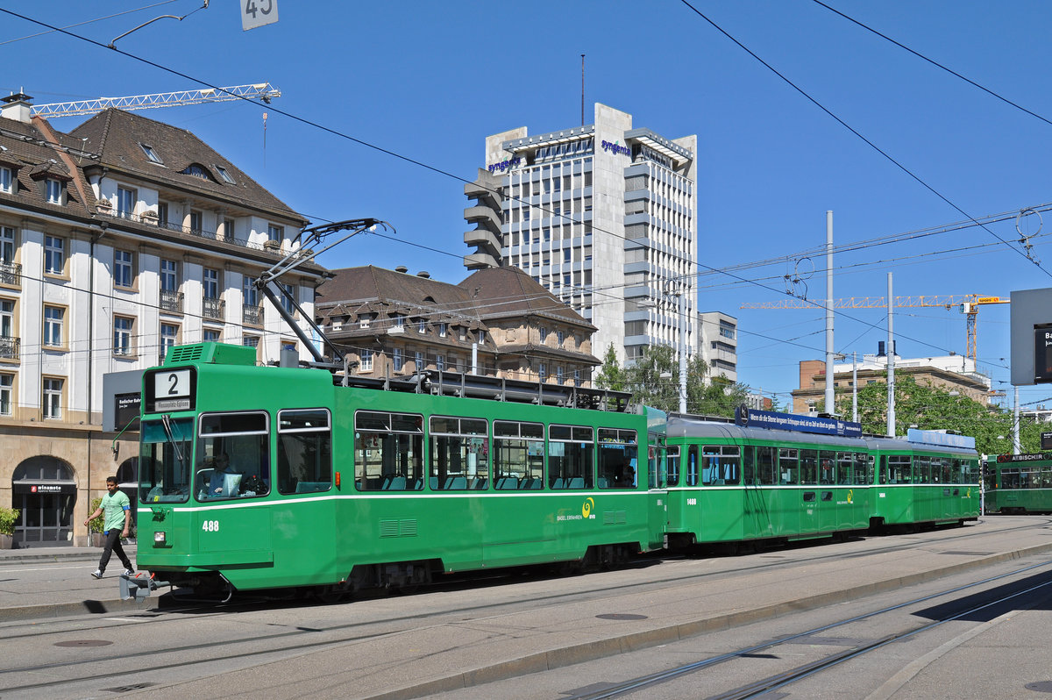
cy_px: 350
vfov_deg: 34.2
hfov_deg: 49.6
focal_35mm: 39
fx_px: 1139
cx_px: 526
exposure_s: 1/400
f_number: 10
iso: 250
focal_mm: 26
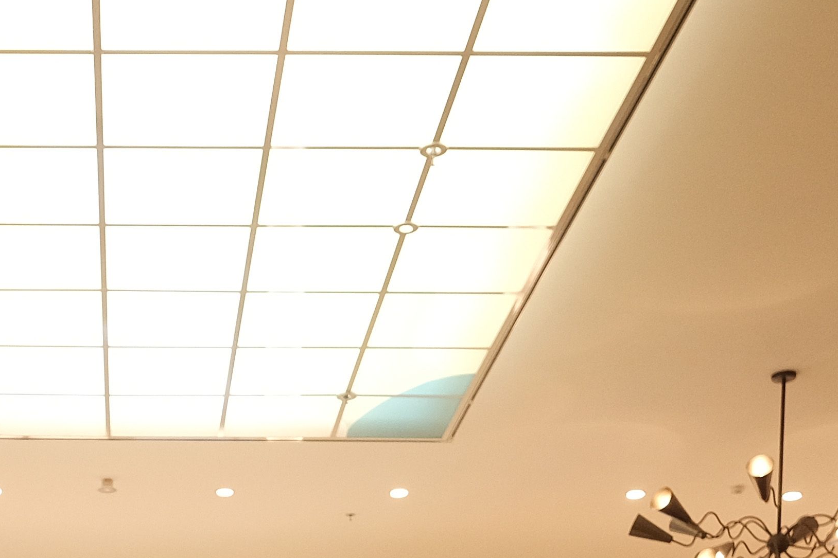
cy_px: 1007
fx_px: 1606
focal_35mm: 69
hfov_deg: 28.0
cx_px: 63
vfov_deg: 16.5
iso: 800
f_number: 2.8
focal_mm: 12
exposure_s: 1/60
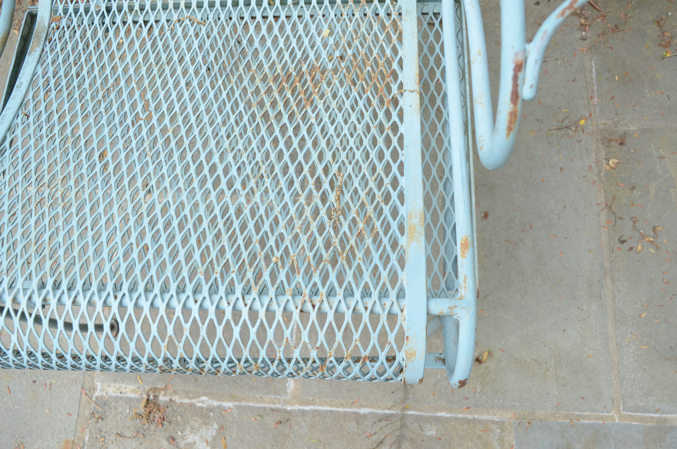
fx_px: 619
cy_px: 224
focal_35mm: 33
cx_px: 338
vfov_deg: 39.8
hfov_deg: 57.3
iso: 500
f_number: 5.6
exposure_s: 1/160
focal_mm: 22
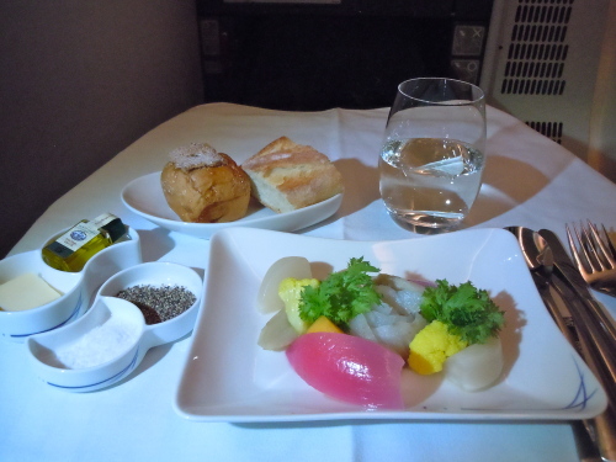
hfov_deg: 55.4
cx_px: 308
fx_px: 587
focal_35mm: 33
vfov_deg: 42.9
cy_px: 231
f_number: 4
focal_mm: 5.9
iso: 800
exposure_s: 1/40
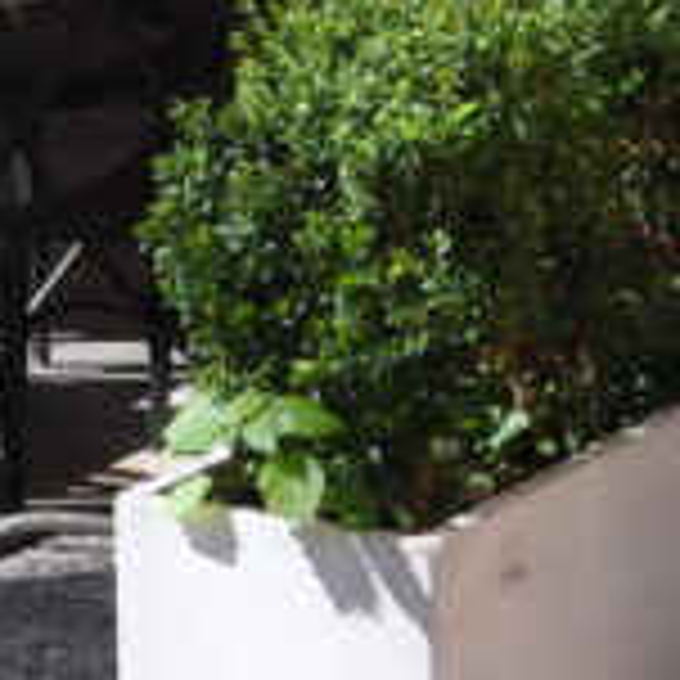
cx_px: 0
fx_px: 3956
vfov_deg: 9.5
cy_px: -381
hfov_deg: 9.8
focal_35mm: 178
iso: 200
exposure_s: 1/125
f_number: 11
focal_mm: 18
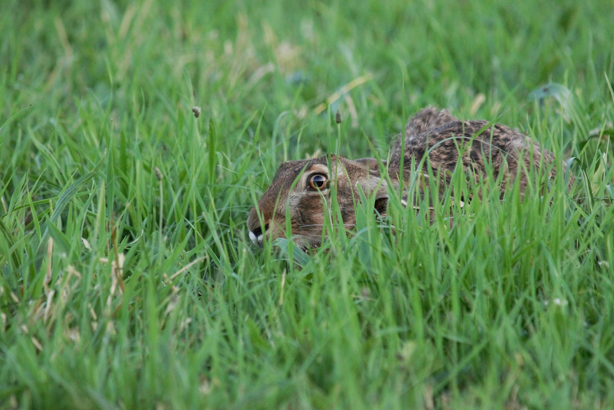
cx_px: 307
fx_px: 12791
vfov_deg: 1.8
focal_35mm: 750
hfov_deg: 2.7
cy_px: 205
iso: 3200
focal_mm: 500
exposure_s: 1/320
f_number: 7.1
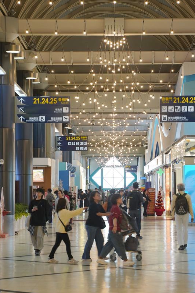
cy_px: 146
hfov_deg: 12.1
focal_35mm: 113
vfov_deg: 18.1
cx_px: 123
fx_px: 918
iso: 800
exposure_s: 1/80
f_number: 4
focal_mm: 75
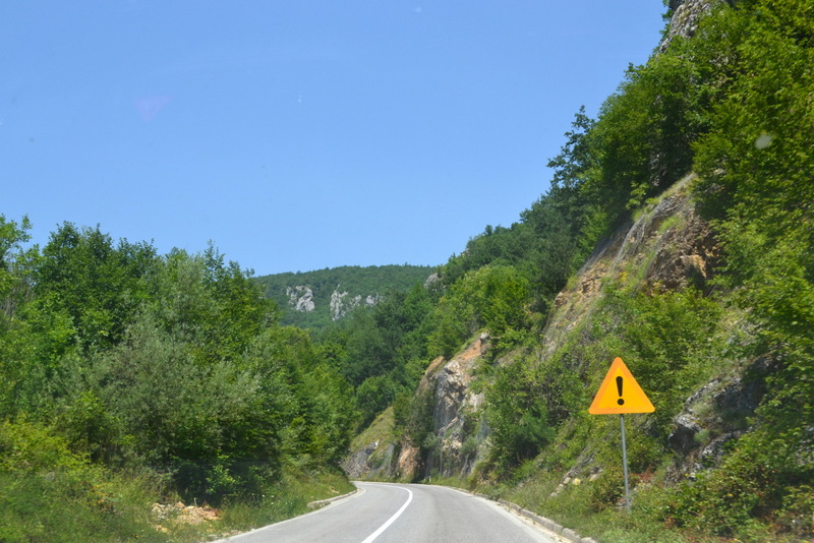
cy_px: 272
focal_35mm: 39
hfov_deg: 49.5
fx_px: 882
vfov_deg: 34.2
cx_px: 407
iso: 400
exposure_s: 1/250
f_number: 10
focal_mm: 26
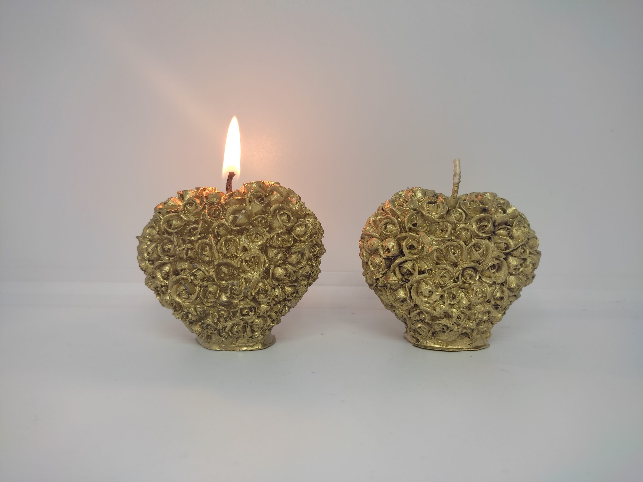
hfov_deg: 67.3
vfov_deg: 53.1
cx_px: 322
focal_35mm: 26
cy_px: 241
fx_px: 483
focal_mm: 4.74
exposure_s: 1/50
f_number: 1.79
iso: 136
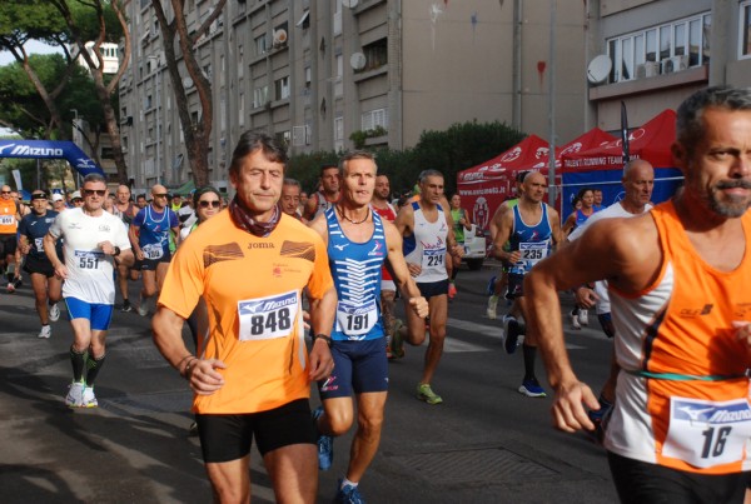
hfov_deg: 35.0
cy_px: 252
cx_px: 376
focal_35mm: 57
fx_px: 1192
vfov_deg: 23.9
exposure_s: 1/1600
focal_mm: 38
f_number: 5.6
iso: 1000
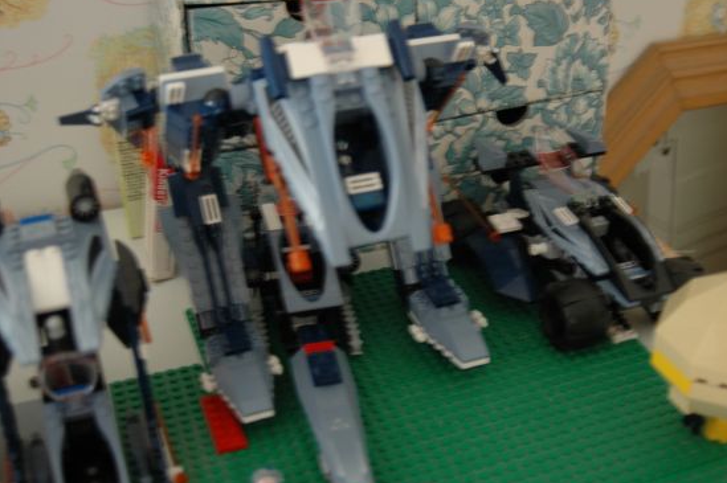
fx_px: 989
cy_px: 265
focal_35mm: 49
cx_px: 401
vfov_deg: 27.5
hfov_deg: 40.3
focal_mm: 28
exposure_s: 1/6
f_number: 3.3
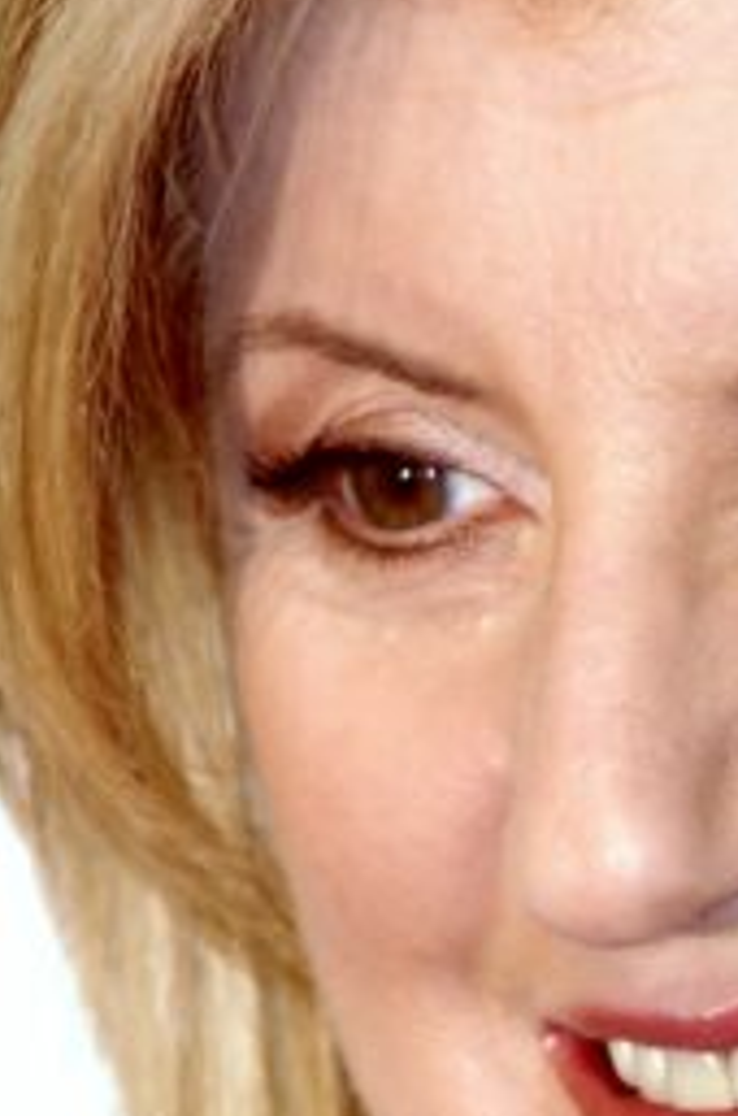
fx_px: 22197
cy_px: 938
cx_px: 916
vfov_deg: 2.9
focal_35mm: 718
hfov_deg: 1.9
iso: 200
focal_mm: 120
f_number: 4.5
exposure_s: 1/80
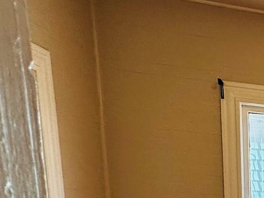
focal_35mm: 50
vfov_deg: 24.9
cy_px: 263
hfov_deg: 26.0
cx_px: 412
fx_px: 381
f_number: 2.2
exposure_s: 1/120
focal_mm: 2.22
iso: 64
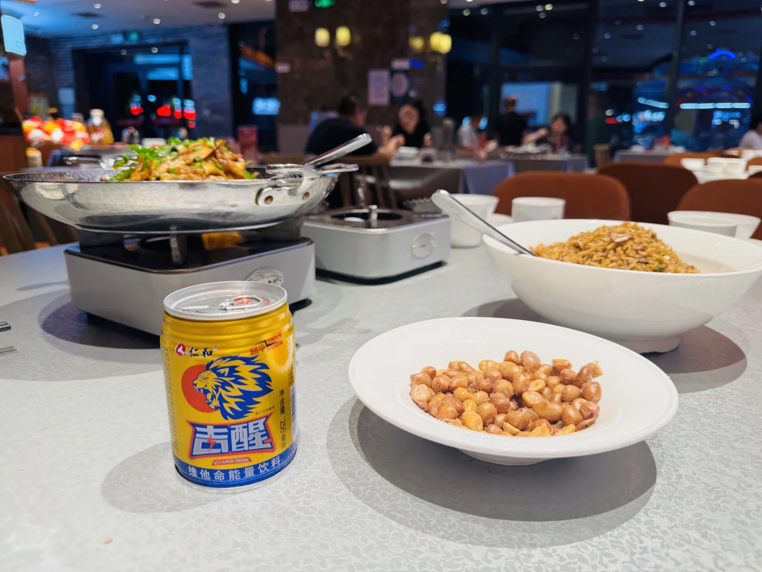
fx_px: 528
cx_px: 381
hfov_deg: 71.6
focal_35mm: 24
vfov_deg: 56.8
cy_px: 286
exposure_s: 1/100
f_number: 1.78
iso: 64
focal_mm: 6.76
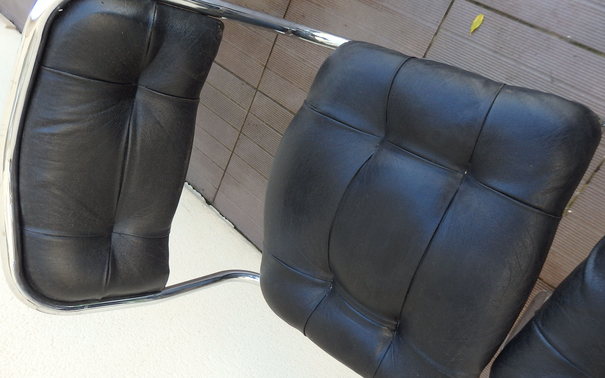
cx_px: 306
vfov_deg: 46.0
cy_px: 198
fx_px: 445
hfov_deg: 68.4
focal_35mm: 27
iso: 160
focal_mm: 4.5
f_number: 3
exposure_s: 1/60
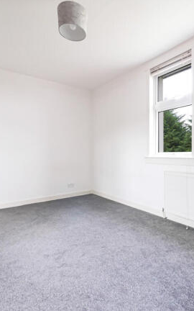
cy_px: 156
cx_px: 125
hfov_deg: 58.6
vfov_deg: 85.1
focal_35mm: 20
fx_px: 169
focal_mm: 7
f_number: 4
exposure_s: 1/60
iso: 2000
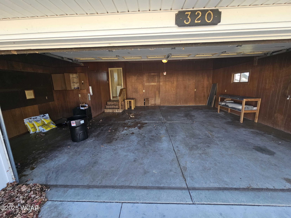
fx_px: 109
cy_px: 109
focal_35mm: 13
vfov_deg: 89.9
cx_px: 146
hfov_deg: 106.2
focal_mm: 2.2
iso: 160
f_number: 2.2
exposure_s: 1/359
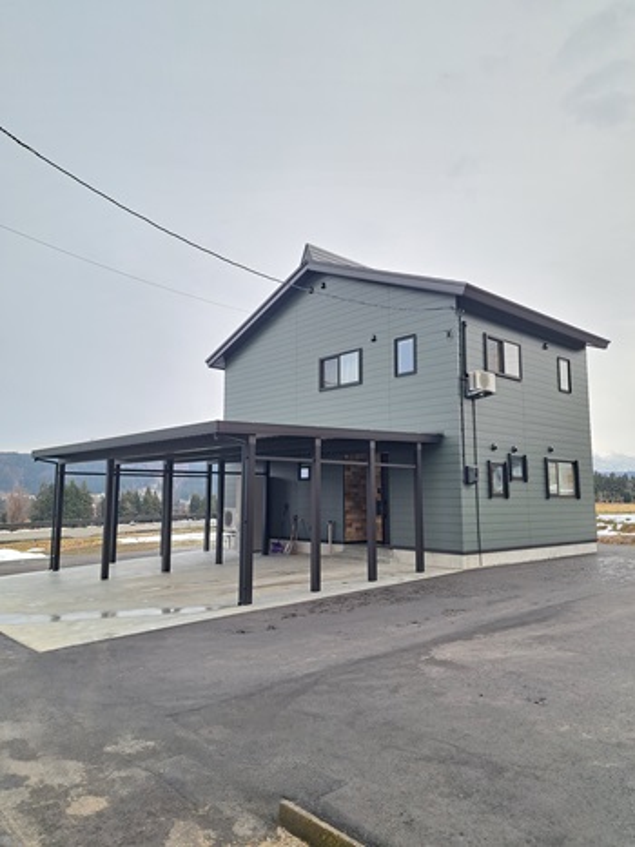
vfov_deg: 71.6
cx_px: 318
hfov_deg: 56.8
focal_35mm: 24
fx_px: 587
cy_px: 424
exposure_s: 1/50
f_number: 1.8
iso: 50
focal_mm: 5.23
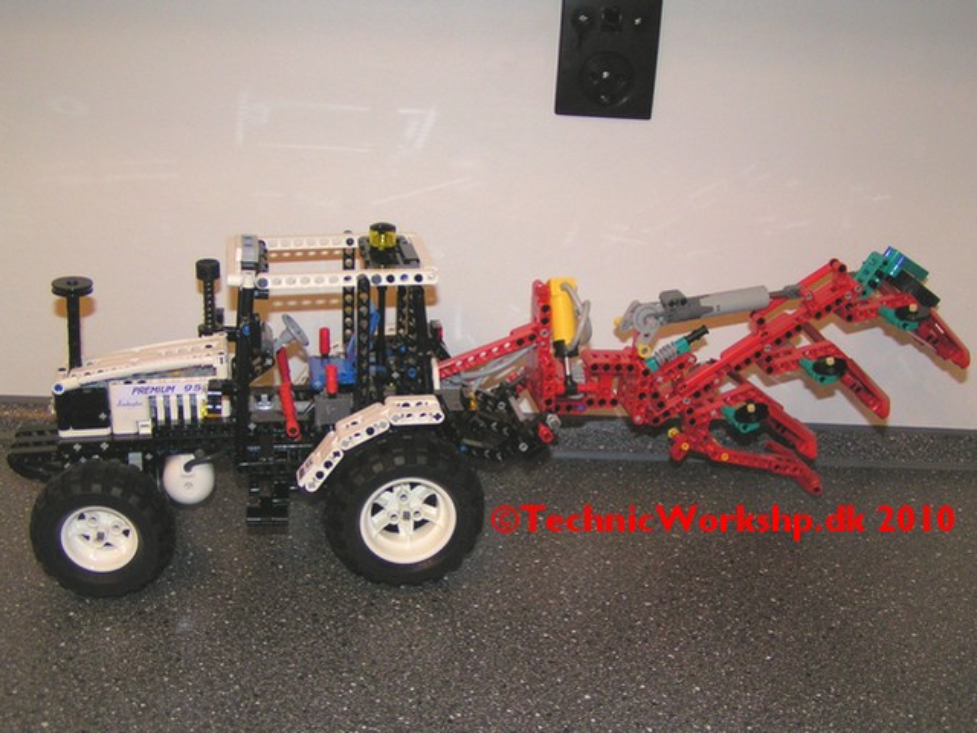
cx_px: 488
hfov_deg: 49.0
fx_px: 1073
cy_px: 366
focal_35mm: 38
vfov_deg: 37.7
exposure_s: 1/40
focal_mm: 5.8
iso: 200
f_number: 2.8
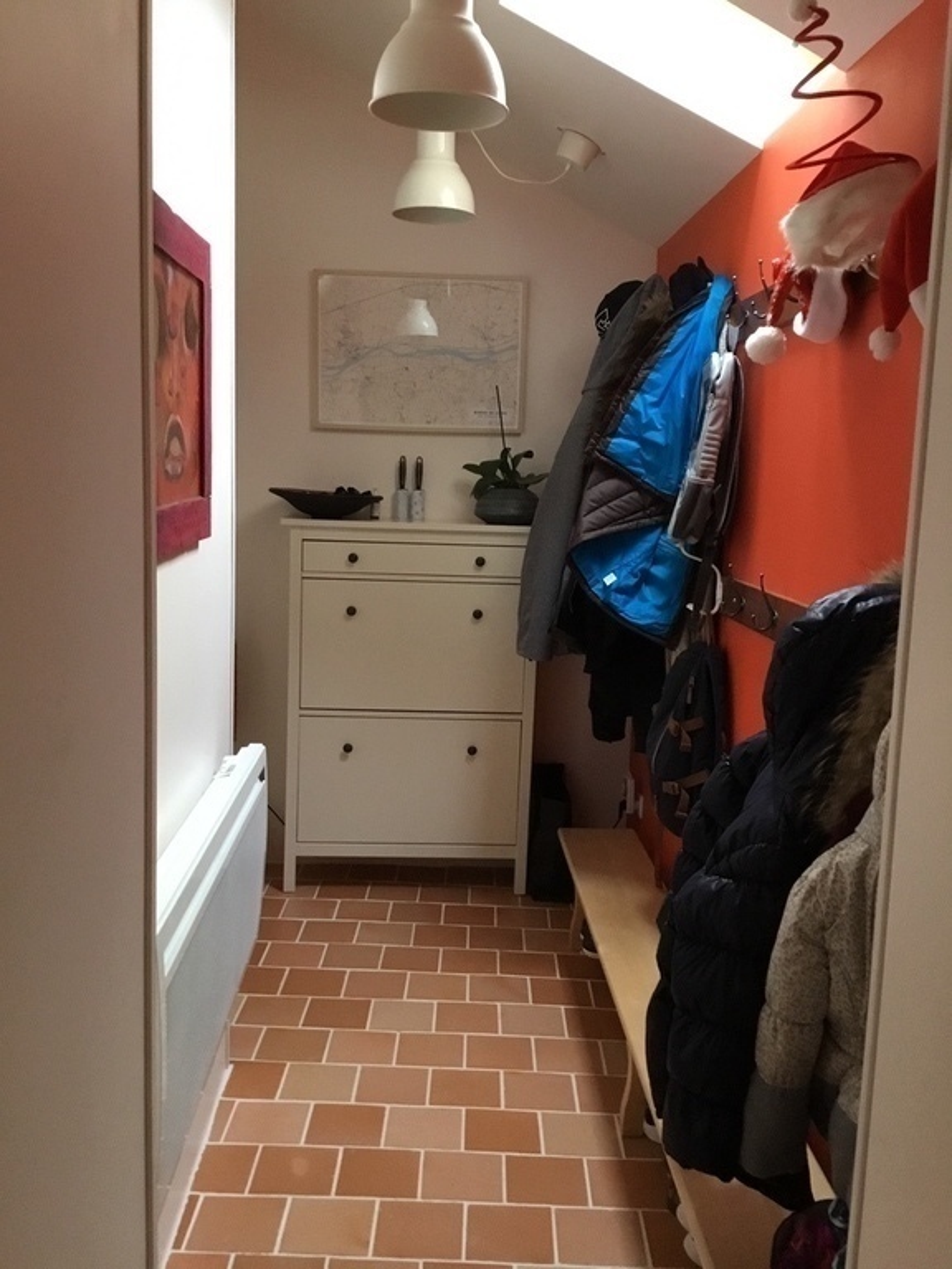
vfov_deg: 58.4
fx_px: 1137
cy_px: 634
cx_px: 476
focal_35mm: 31
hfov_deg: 45.4
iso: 200
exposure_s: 1/17
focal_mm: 3.3
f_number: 2.4
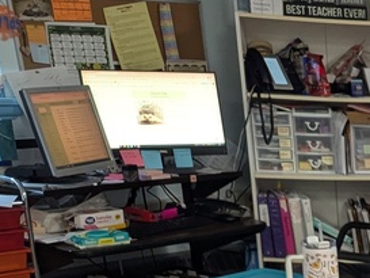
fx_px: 962
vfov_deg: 15.1
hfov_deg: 17.9
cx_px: 645
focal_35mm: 90
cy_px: 433
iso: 512
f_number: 1.85
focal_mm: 6.81
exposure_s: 1/91
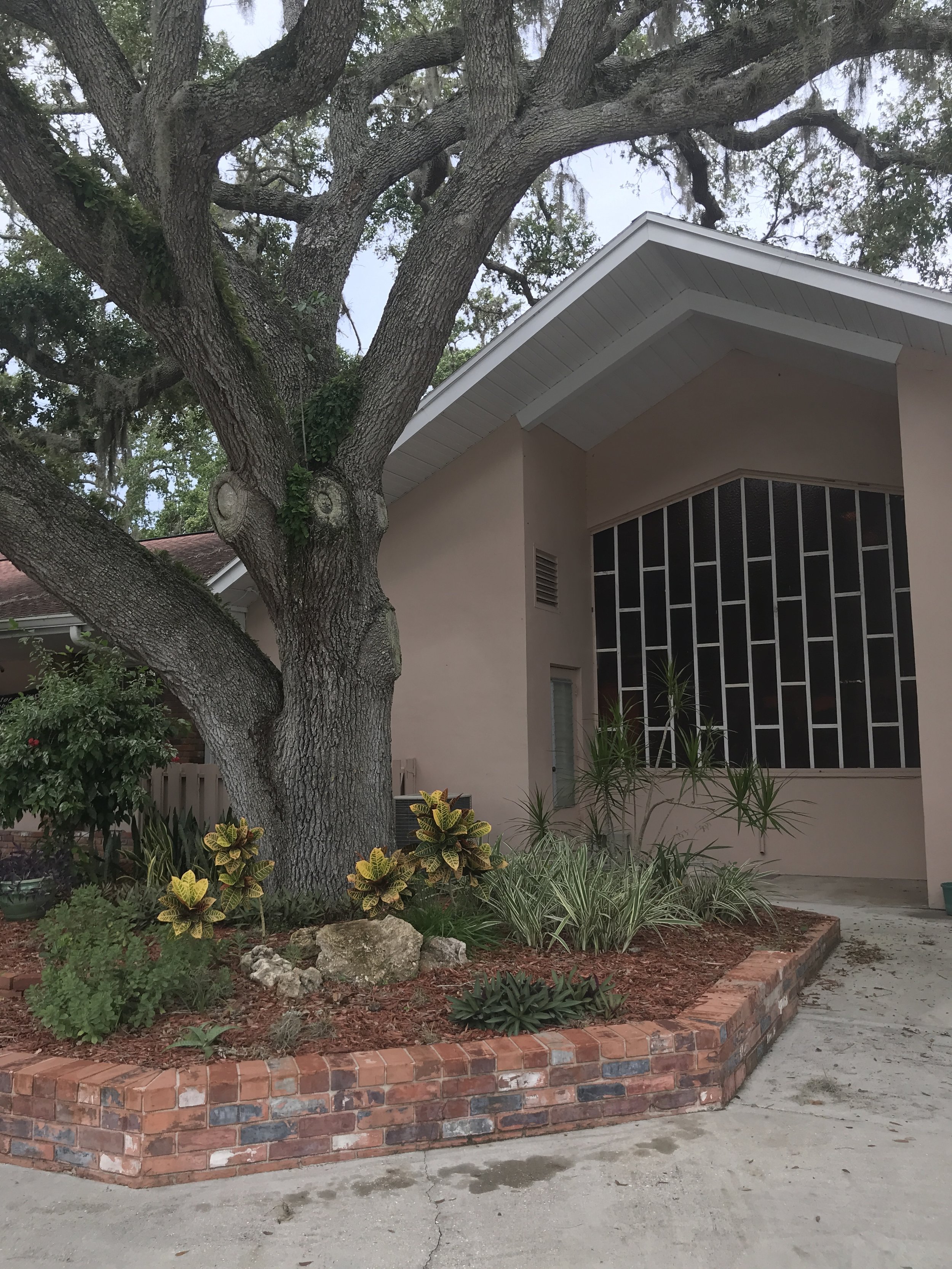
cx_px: 476
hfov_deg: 49.7
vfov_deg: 63.4
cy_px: 634
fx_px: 1027
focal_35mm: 28
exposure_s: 1/454
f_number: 1.8
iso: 20
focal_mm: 3.99
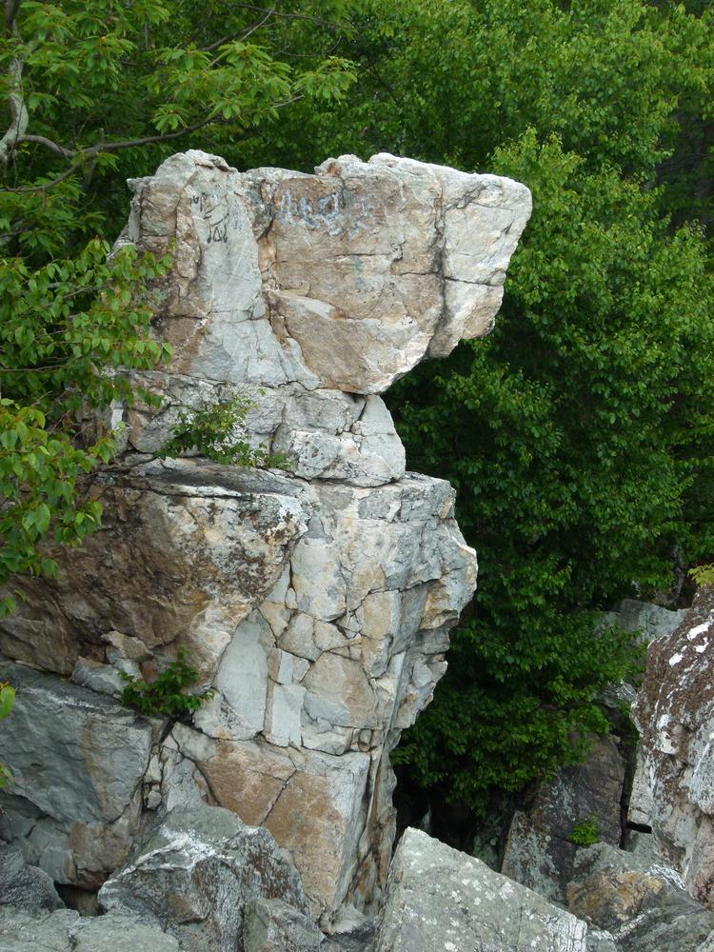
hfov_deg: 27.0
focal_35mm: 54
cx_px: 357
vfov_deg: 35.5
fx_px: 1485
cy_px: 476
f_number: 4
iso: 100
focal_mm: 9.7
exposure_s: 1/125
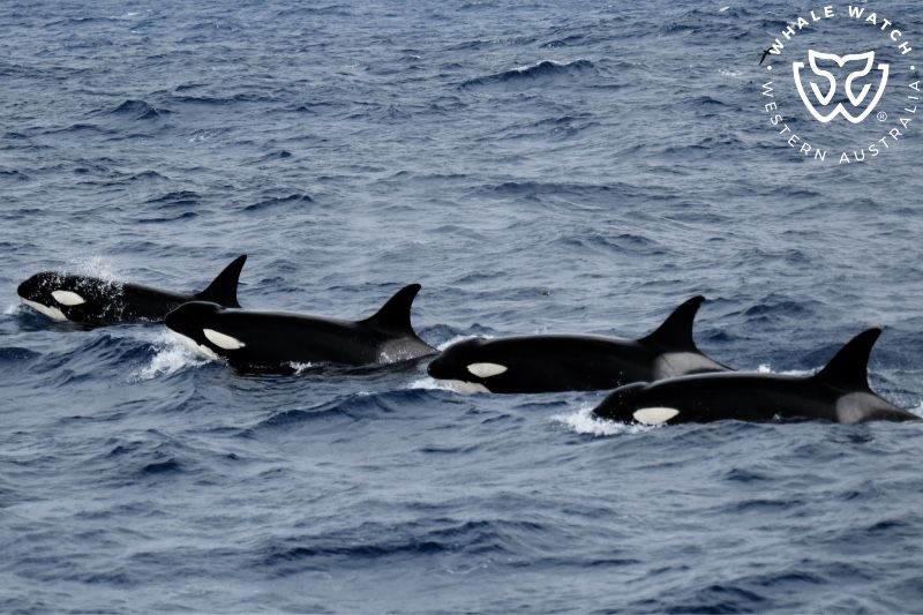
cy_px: 308
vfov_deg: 8.6
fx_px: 4101
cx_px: 462
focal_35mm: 160
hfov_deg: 12.8
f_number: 5.3
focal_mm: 160
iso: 720
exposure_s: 1/8000
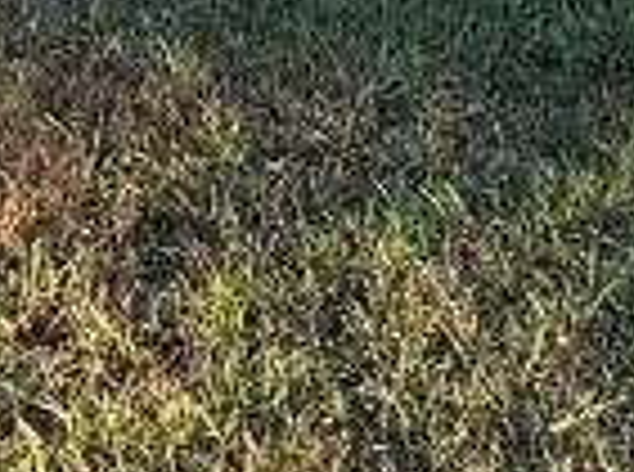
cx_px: 265
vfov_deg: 10.9
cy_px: -832
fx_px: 1863
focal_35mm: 102
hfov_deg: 19.3
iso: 40
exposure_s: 1/544
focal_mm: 2.22
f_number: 2.2
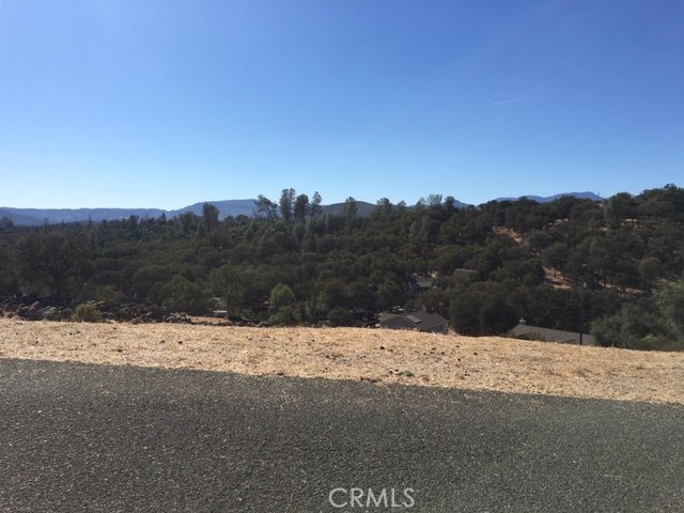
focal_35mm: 29
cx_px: 342
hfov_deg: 61.7
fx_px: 573
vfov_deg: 48.2
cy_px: 256
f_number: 2.2
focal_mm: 4.15
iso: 25
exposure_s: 1/2404
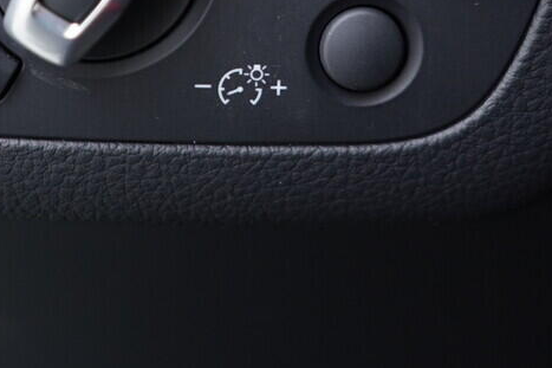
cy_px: -28
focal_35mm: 79
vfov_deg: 16.8
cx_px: 196
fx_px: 1211
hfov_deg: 25.6
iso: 320
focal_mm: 24
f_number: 2.8
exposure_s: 1/40
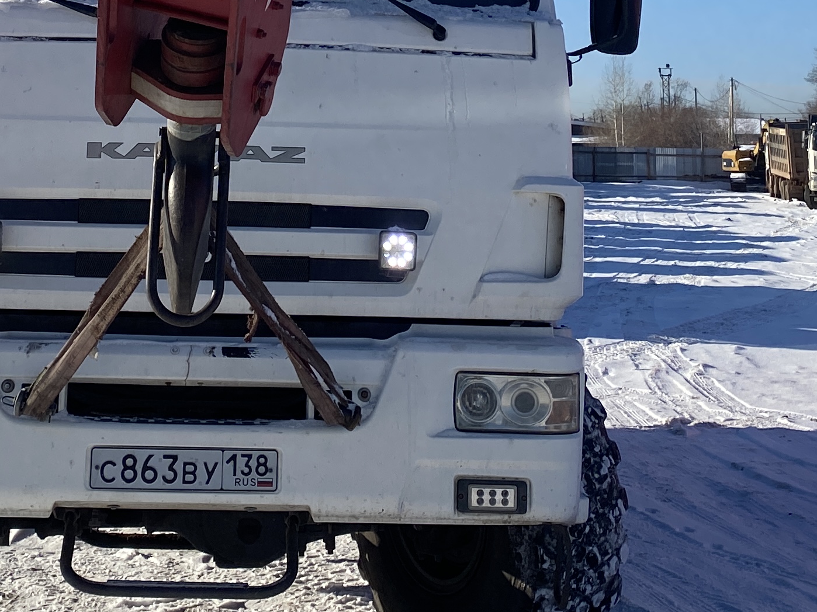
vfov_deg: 18.6
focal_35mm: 75
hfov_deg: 25.9
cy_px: -115
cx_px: 308
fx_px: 1770
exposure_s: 1/3610
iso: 32
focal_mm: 4.25
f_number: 1.8
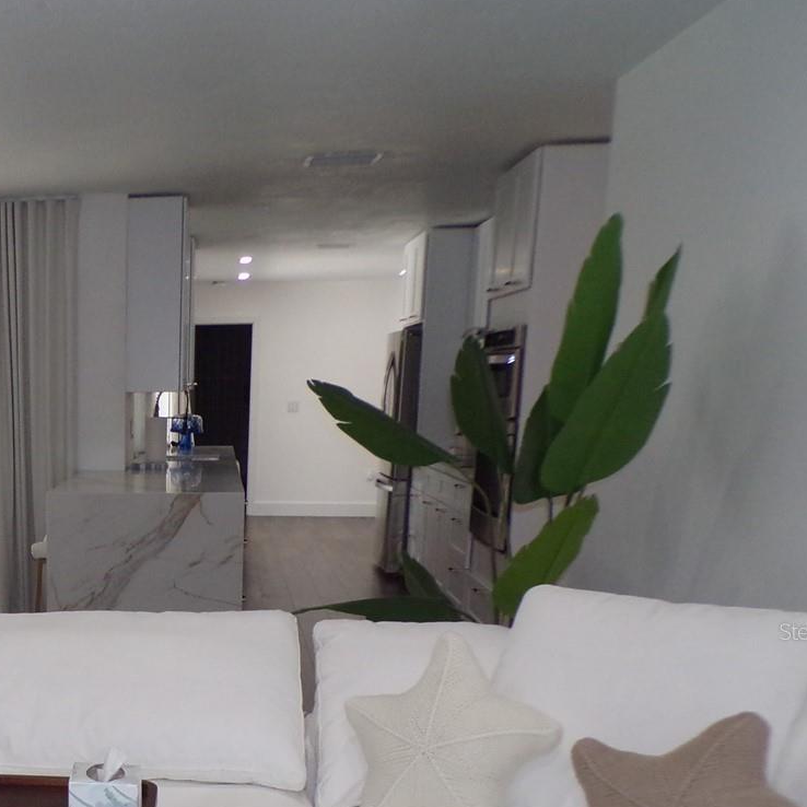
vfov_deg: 35.7
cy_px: 631
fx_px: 1213
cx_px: 8
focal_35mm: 46
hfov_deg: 33.7
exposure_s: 1/60
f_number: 3
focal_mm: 4.3
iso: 200
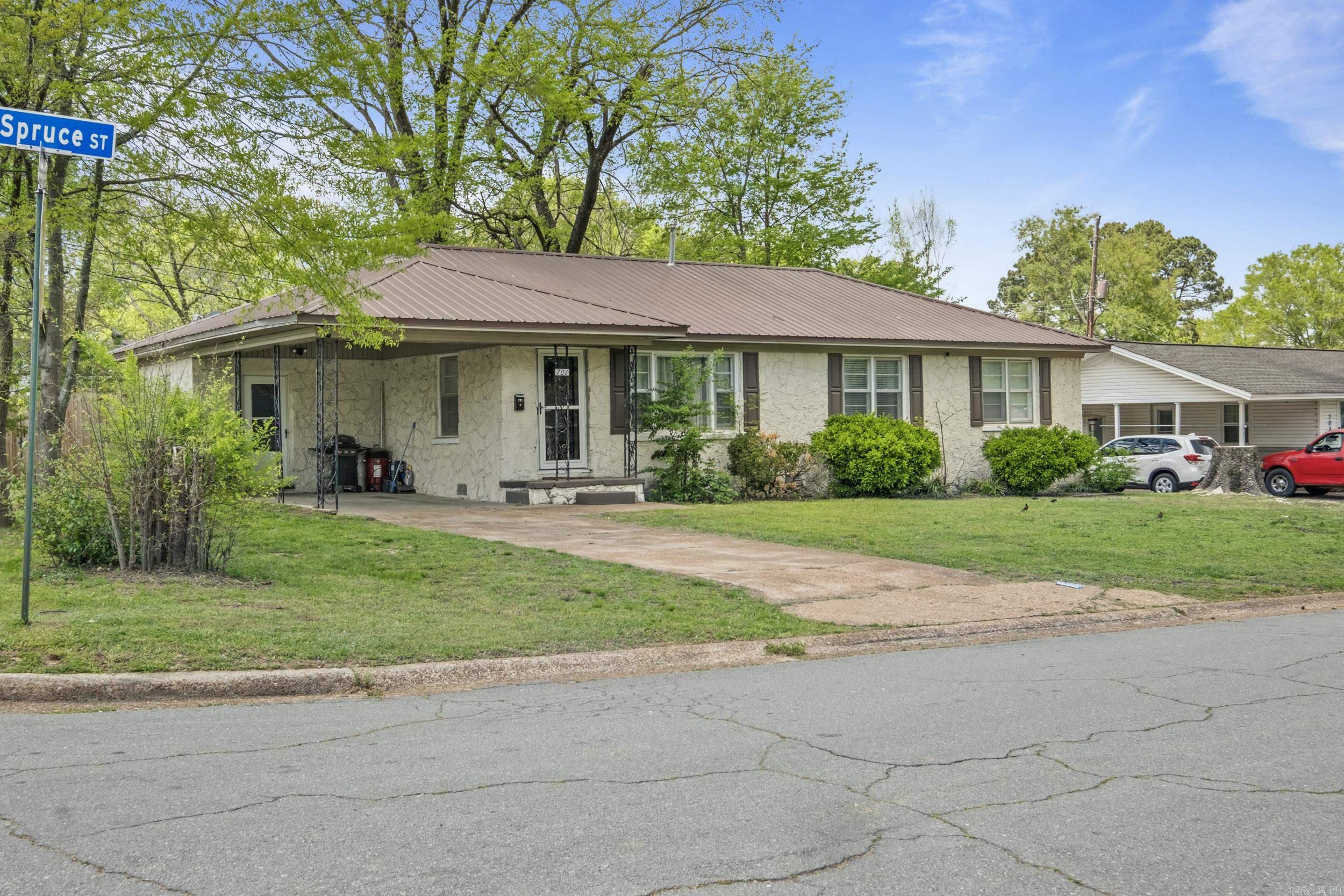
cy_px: 448
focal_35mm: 36
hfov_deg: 53.1
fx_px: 1344
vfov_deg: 36.9
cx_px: 672
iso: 400
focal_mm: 24
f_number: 10
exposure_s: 1/40
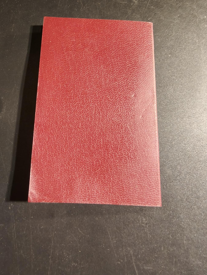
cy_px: 138
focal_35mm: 23
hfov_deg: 58.9
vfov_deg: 73.9
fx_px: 183
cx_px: 104
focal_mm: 2.32
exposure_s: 1/50
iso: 250
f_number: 2
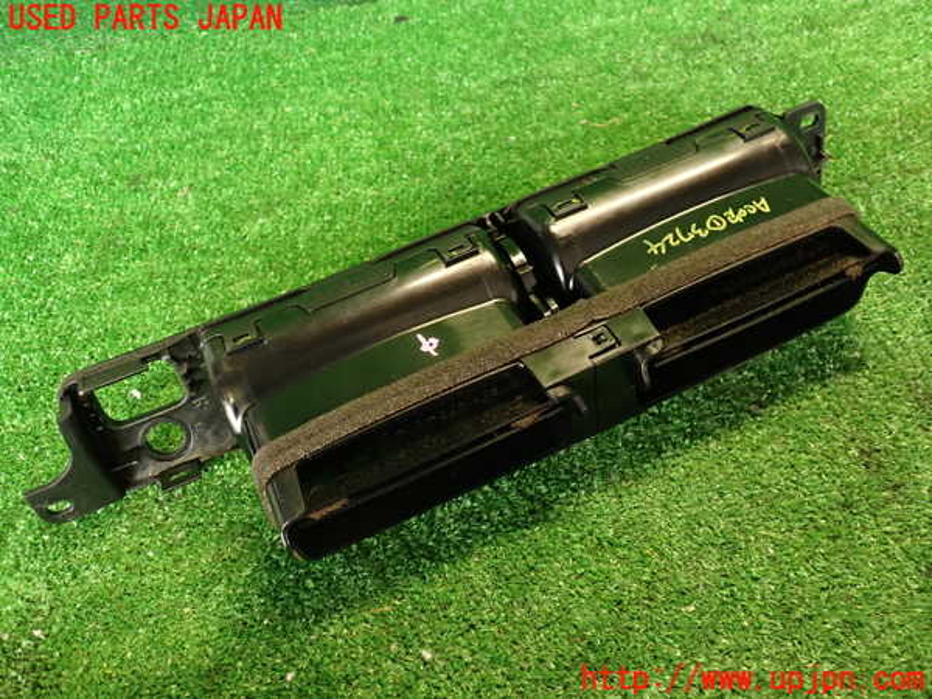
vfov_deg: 44.2
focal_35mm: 32
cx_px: 466
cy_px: 350
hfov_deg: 56.8
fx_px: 862
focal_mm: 5.79
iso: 500
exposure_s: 1/30
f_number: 2.4
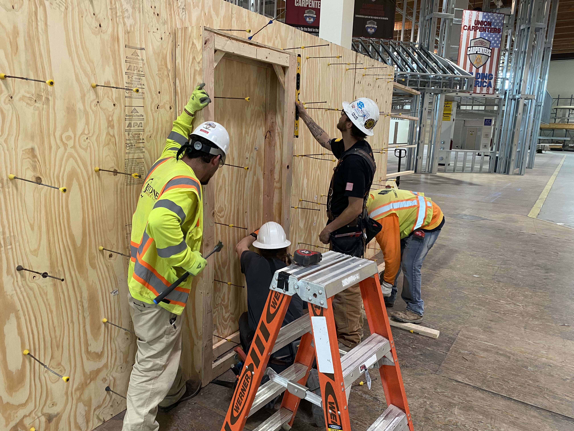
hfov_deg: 67.3
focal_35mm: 26
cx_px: 287
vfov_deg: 53.1
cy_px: 216
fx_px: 431
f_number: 1.8
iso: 250
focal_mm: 4.25
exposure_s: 1/60
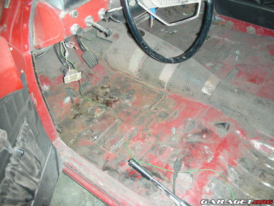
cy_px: 103
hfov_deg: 52.6
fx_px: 277
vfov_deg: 40.7
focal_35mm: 35
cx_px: 137
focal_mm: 5.8
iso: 231
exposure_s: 1/60
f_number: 2.8
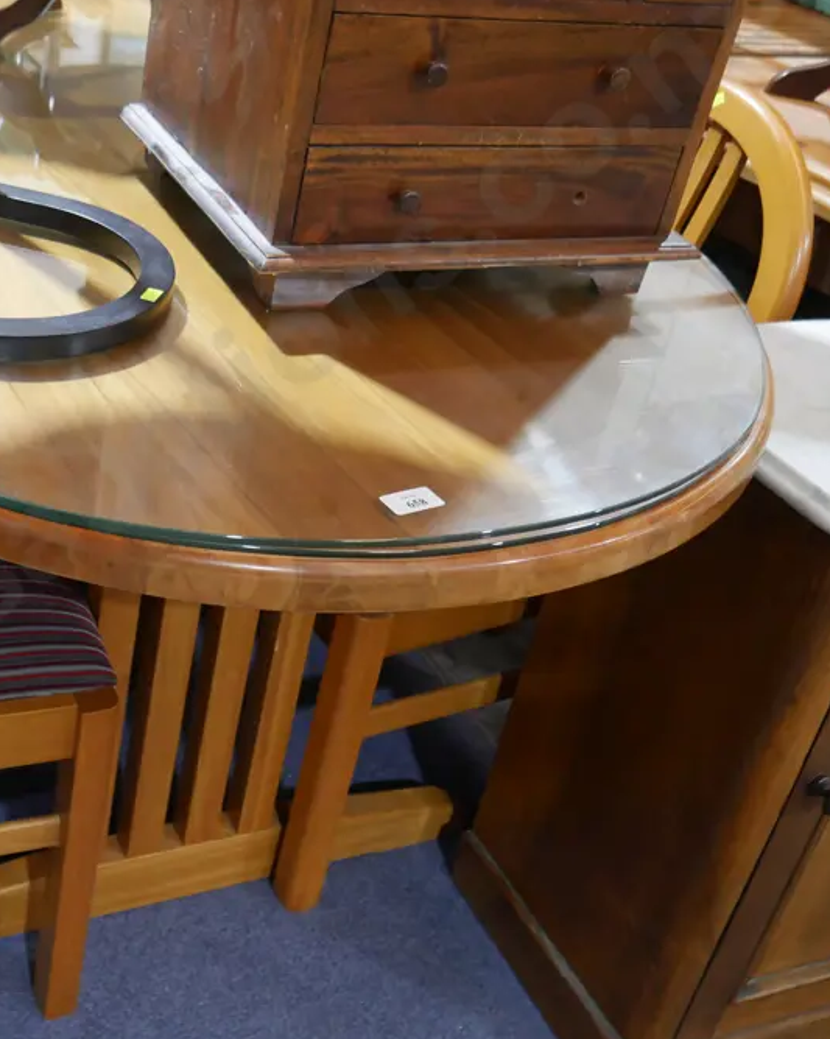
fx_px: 1291
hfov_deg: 34.1
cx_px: 117
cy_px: 485
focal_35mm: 42
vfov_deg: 43.8
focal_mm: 14
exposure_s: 1/60
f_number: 3.5
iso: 1600
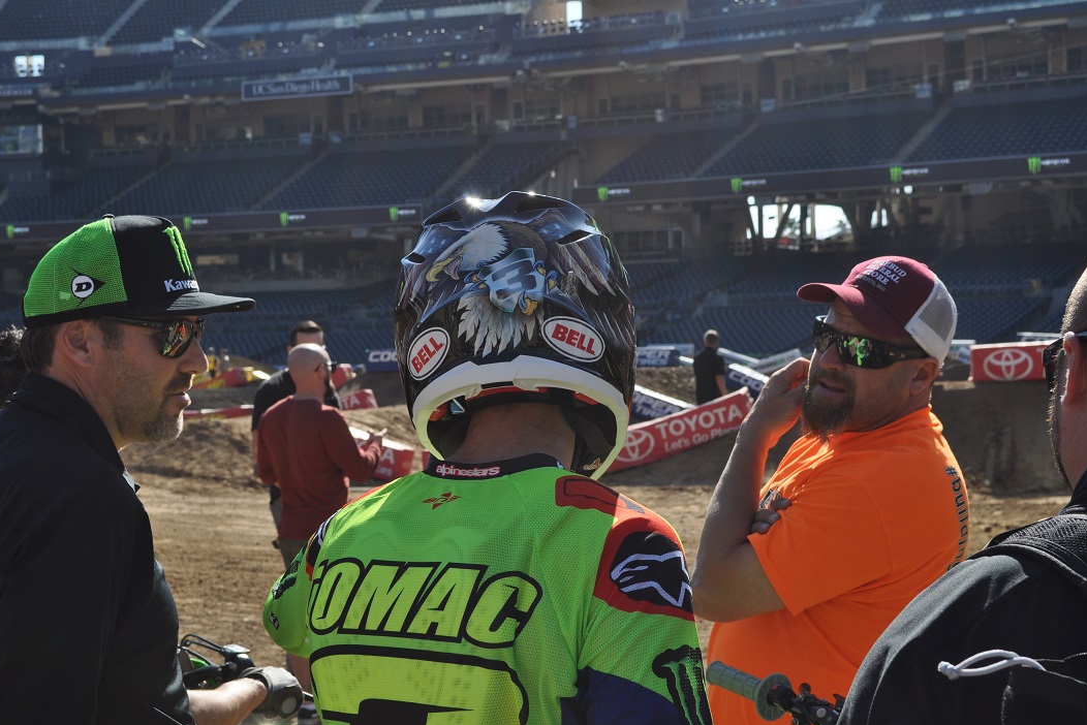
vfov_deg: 23.4
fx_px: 1752
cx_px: 537
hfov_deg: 34.5
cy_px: 359
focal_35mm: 58
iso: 200
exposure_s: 1/320
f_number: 9
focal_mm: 38
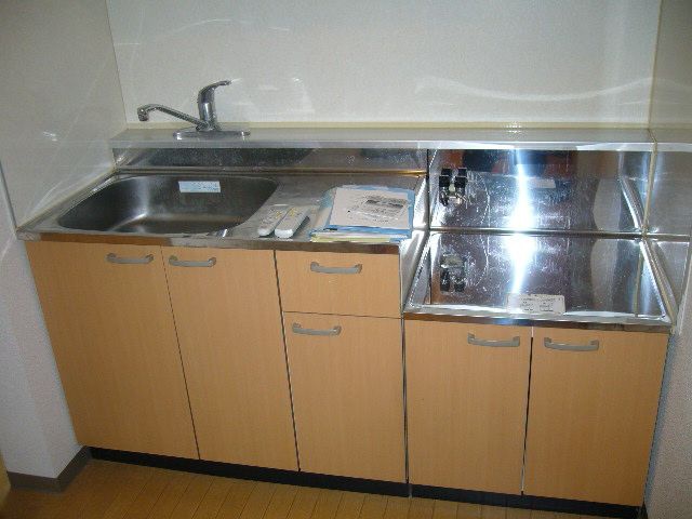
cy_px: 260
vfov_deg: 40.7
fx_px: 700
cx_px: 346
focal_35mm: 35
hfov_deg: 52.6
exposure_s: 1/60
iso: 125
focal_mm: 5.8
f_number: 2.8
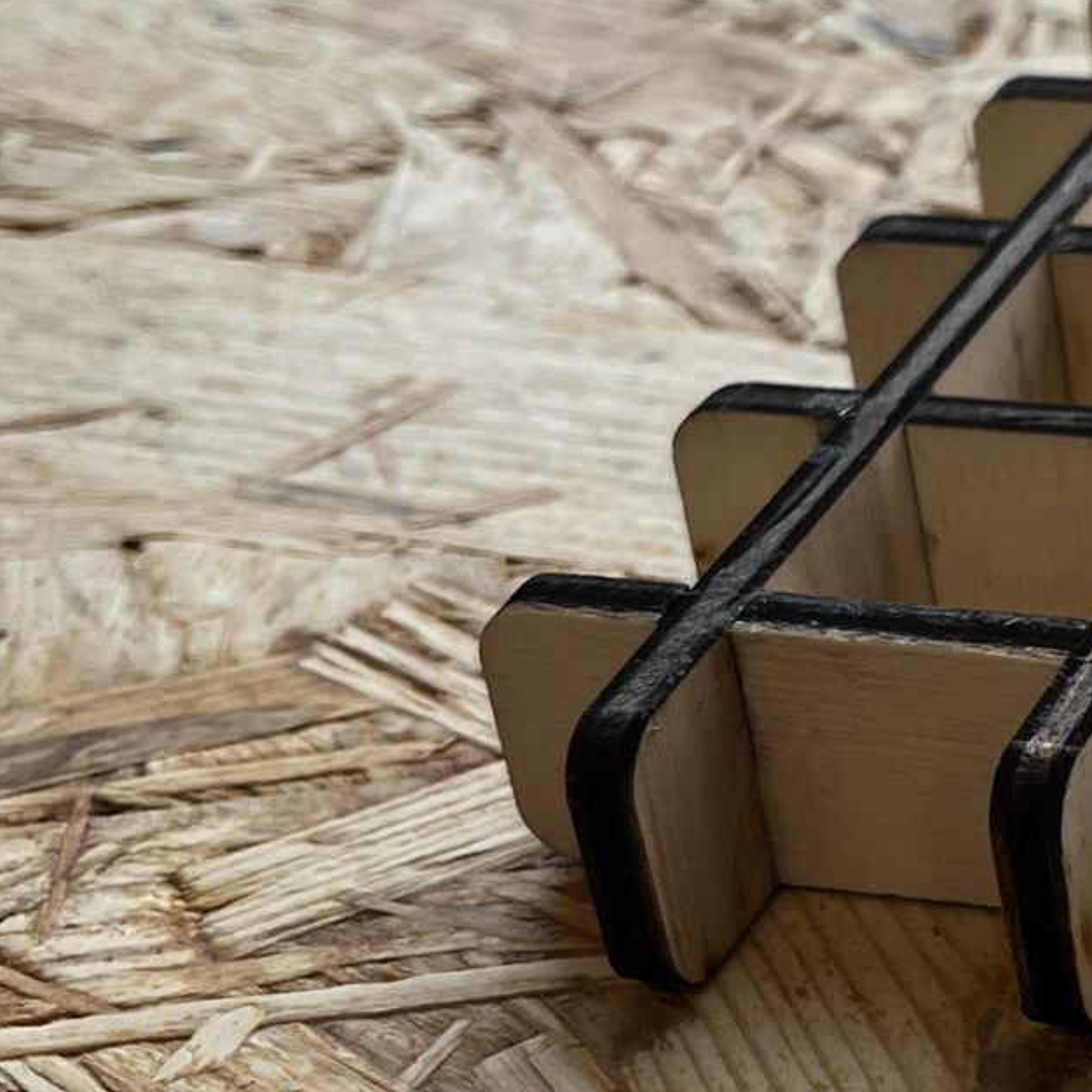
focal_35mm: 94
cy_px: 534
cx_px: 1615
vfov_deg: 18.5
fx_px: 3355
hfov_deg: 16.8
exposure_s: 1/140
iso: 32
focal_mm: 5.1
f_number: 1.6
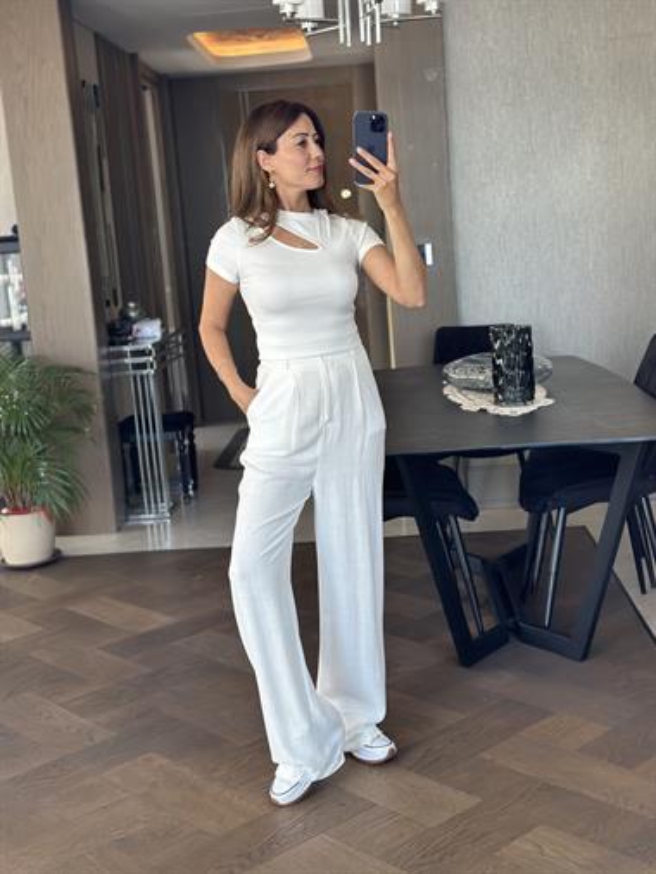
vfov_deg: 39.6
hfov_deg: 30.3
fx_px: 1212
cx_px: 328
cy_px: 437
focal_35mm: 48
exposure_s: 1/121
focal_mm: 6.86
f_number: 1.78
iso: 125
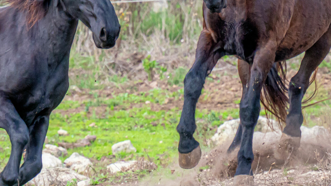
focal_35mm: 406
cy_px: 61
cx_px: 71
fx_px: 3564
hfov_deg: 5.3
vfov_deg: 3.0
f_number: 6.3
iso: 2000
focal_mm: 230
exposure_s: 1/2500
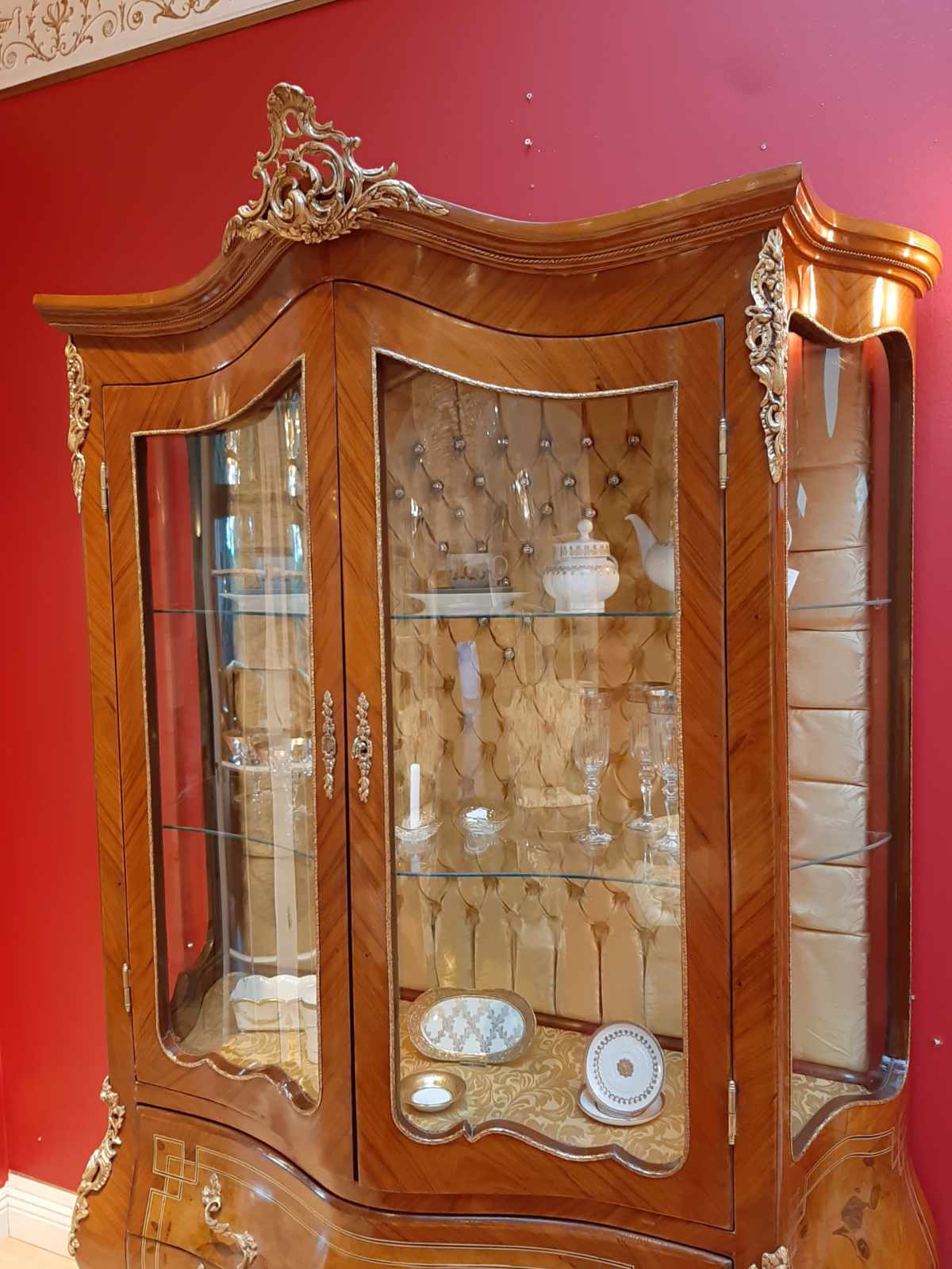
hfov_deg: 53.1
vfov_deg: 67.3
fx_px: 953
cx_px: 476
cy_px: 634
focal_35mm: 26
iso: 100
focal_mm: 3.9
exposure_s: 1/24
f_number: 1.7
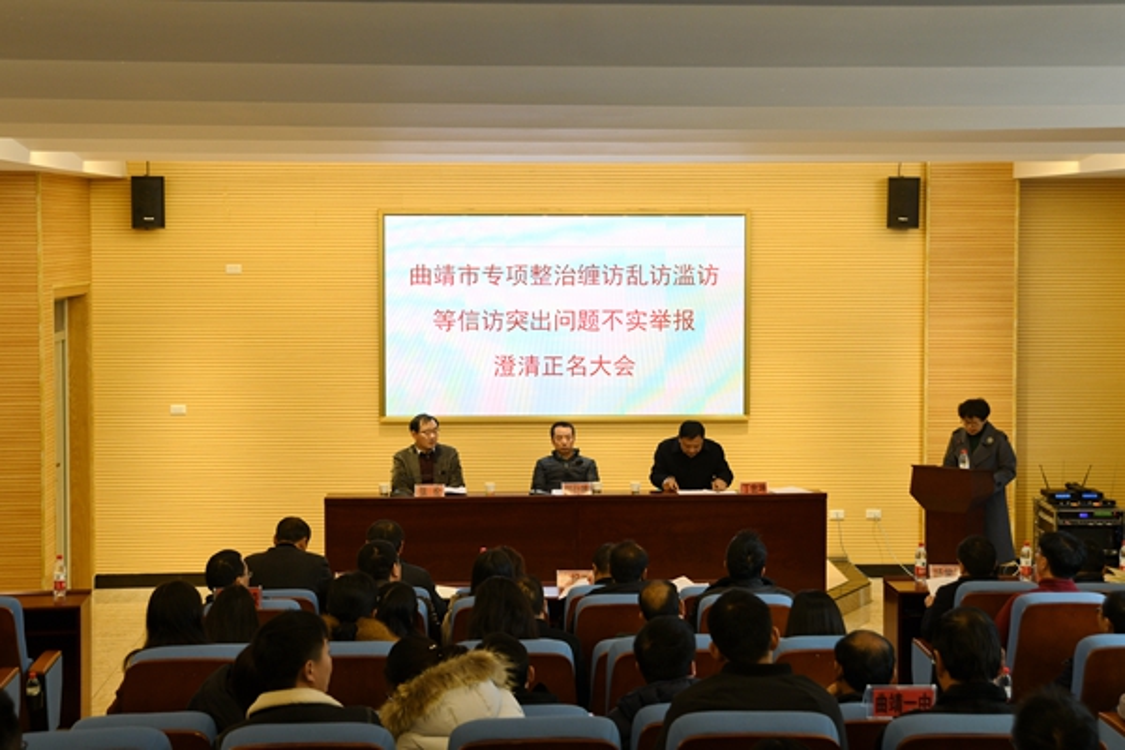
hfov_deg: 35.6
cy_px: 375
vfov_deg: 24.2
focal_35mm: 56
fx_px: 1750
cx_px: 562
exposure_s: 1/80
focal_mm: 56
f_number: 5.6
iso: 1000
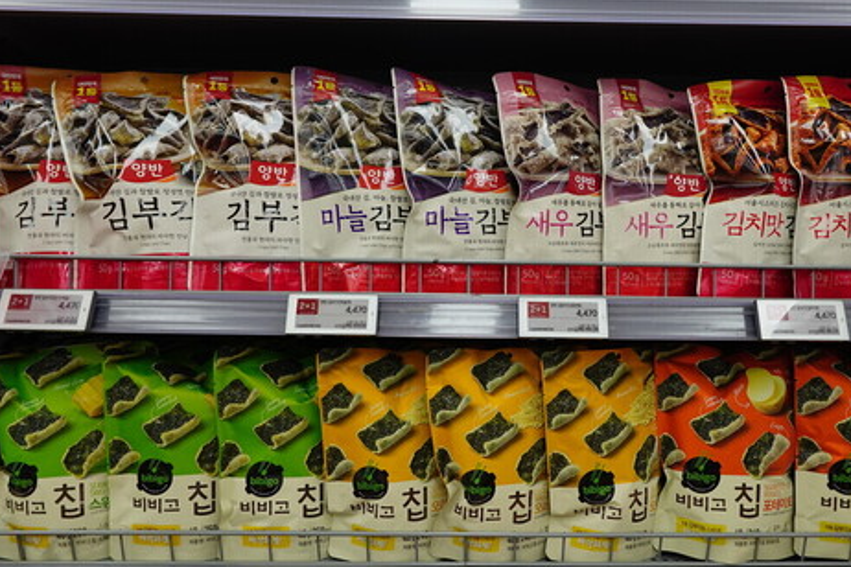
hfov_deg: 69.1
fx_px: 615
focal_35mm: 26
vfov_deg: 49.5
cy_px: 306
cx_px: 477
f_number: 2
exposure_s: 1/200
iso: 125
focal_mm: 7.6
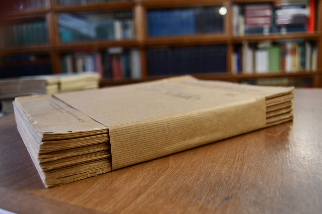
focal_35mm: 33
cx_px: 161
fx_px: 295
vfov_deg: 40.0
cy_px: 107
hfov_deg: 57.2
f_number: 3.5
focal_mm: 22
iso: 1100
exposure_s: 1/125
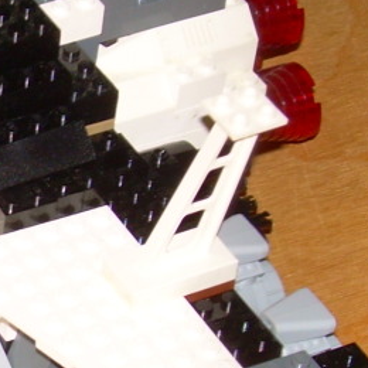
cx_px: -269
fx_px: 2718
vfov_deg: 7.7
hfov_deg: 7.5
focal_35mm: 226
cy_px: 243
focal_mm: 11
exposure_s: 1/60
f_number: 3.6
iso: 50
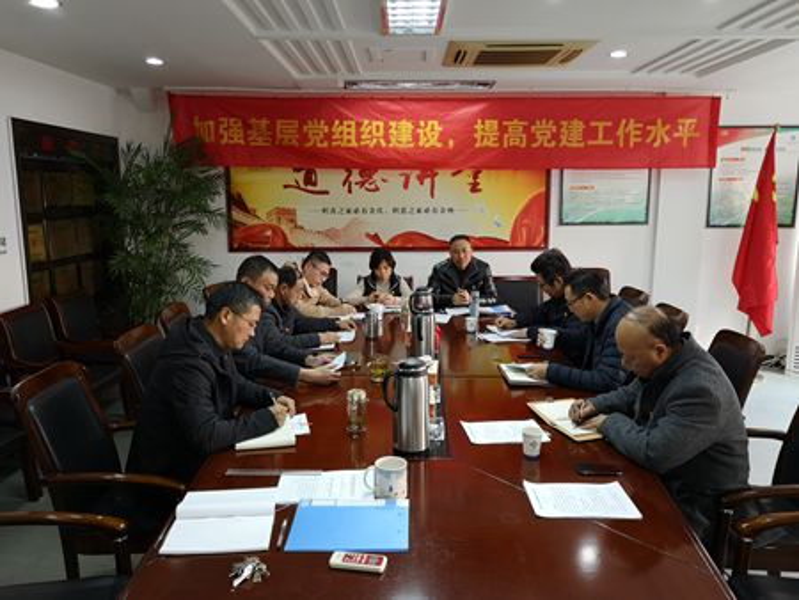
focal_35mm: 27
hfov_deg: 65.3
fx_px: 624
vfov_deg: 51.4
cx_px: 400
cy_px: 300
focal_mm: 3.95
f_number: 1.8
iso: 160
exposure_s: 1/50
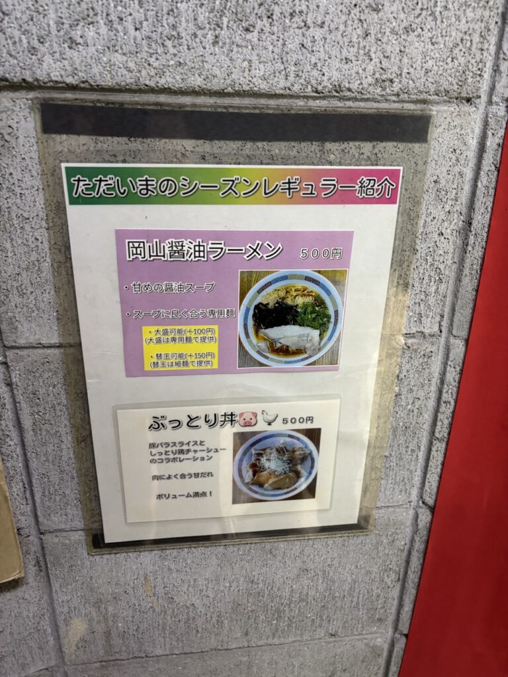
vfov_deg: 67.3
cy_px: 338
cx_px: 254
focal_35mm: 26
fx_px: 509
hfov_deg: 53.1
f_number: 1.6
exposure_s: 1/60
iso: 250
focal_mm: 5.96
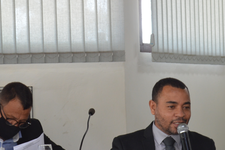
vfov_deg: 7.8
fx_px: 1093
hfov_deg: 11.8
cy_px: 138
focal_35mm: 175
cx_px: 111
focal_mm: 55
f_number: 5.6
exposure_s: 1/25
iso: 400
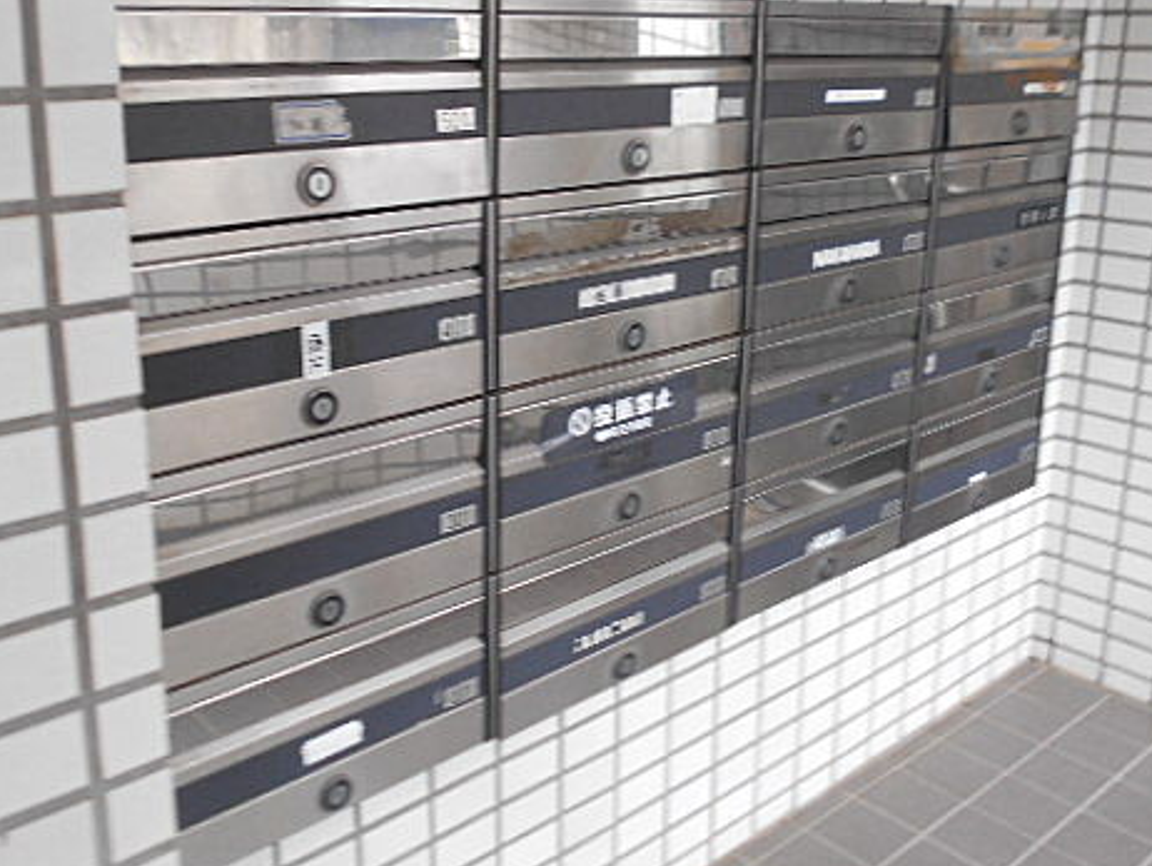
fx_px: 1199
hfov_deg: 51.3
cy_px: 317
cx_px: 549
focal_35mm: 36
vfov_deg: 39.4
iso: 125
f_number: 3.2
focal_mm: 4.6
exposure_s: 1/30
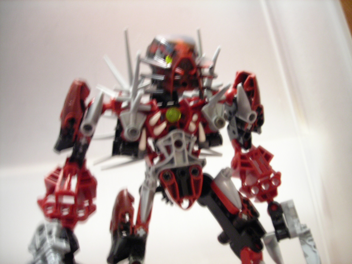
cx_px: 176
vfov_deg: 37.7
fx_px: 386
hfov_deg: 49.0
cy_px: 132
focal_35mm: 38
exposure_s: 1/1.5
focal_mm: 6.3
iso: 200
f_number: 3.2
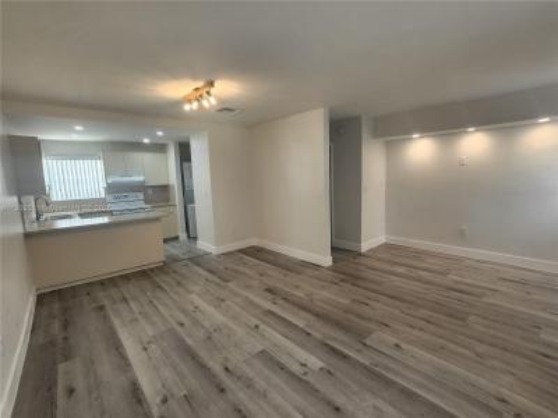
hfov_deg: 106.2
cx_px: 279
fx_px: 210
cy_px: 209
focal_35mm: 13
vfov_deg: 89.9
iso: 64
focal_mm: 1.7
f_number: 2.2
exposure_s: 1/60
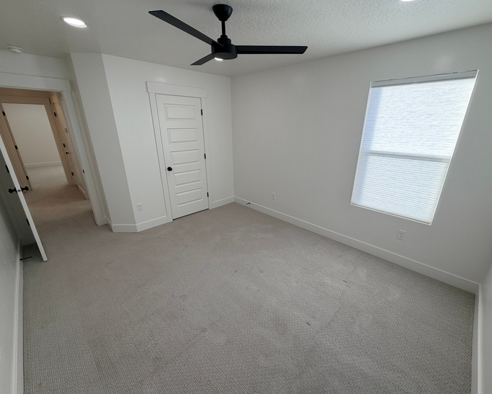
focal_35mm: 15
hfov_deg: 96.7
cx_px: 258
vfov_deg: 84.0
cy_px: 201
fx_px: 218
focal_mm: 2.22
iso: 50
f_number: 2.2
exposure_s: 1/120
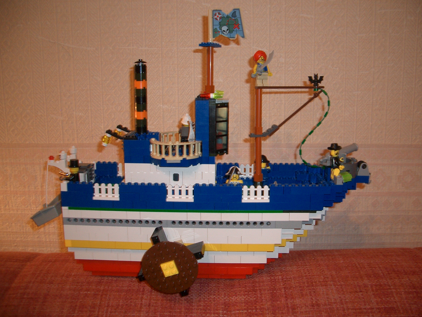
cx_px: 211
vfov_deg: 40.7
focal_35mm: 35
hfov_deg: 52.6
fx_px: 427
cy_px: 158
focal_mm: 5.8
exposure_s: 1/40
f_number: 2.6
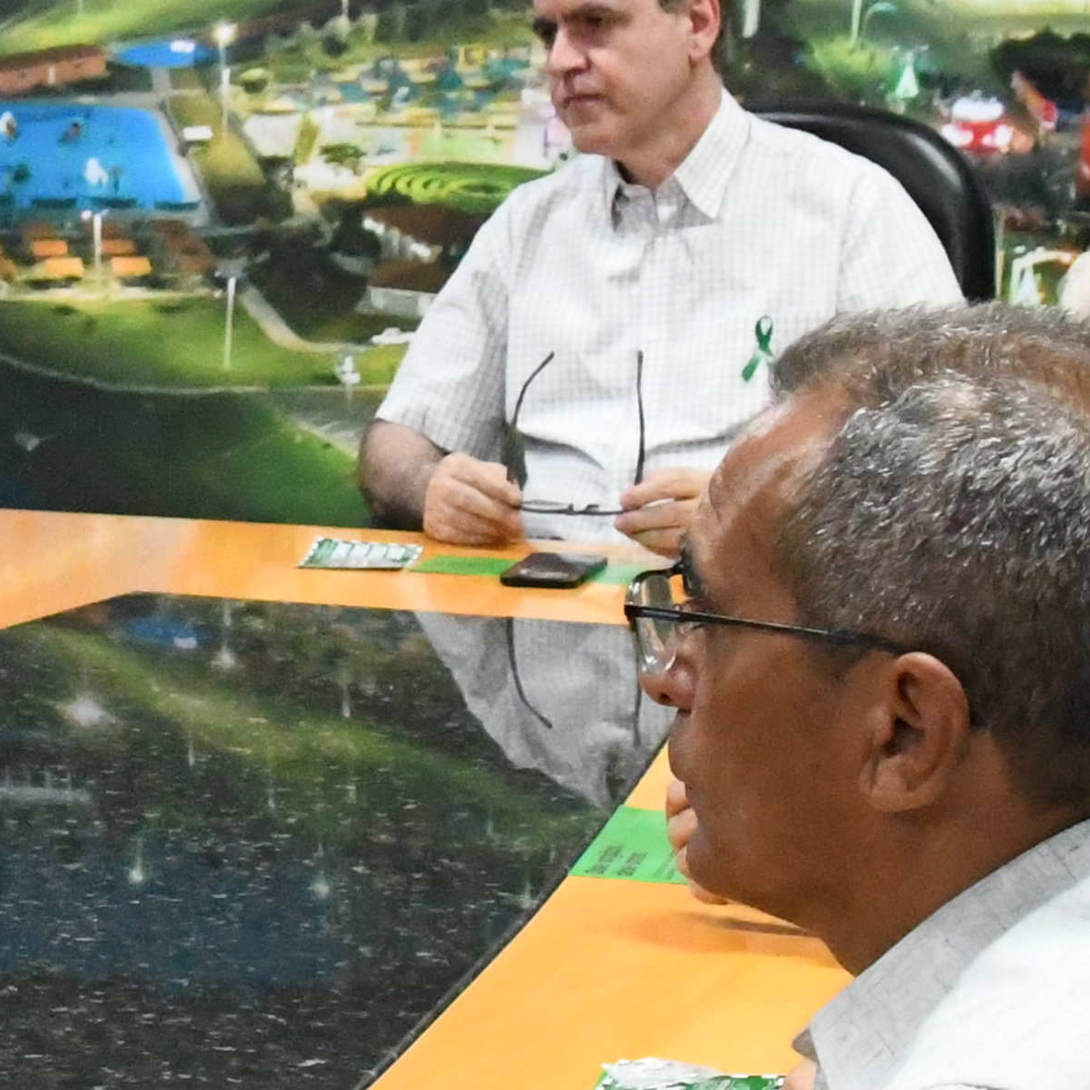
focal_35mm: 131
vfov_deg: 13.3
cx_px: 12
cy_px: 468
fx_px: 4667
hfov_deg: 13.2
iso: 10000
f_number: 6.3
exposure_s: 1/250
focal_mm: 22
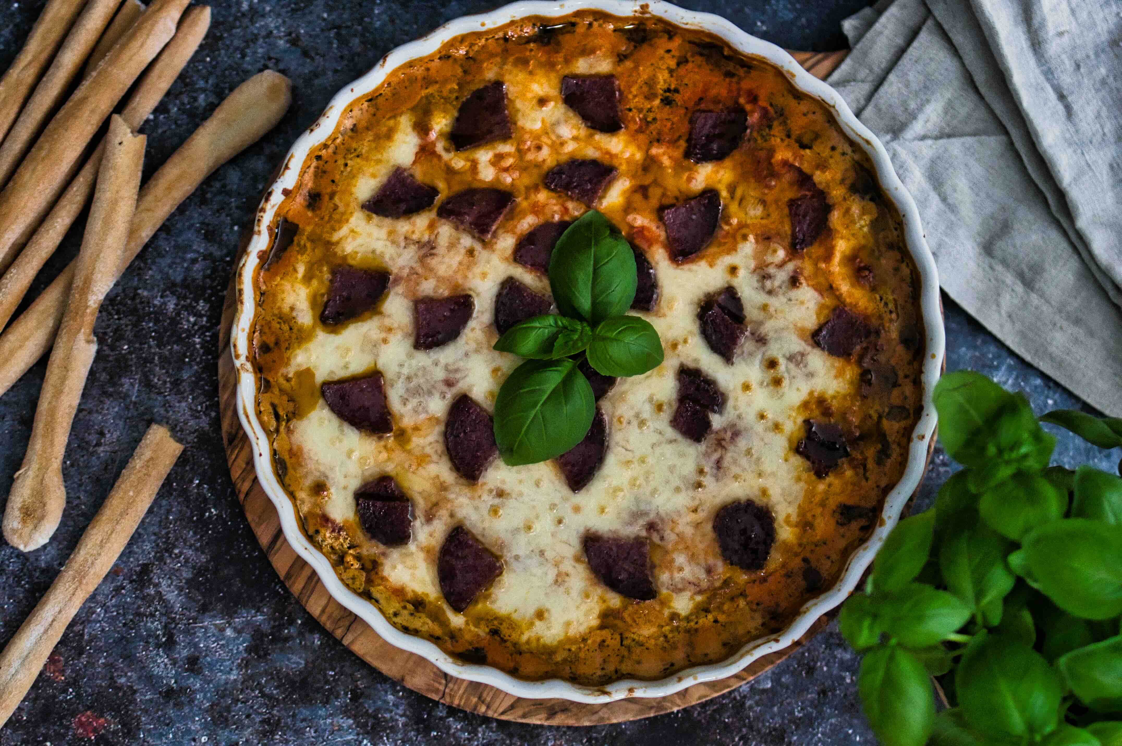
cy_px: 373
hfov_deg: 28.9
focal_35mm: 70
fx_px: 2180
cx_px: 561
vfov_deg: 19.4
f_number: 1.8
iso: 2000
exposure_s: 1/80
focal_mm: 35
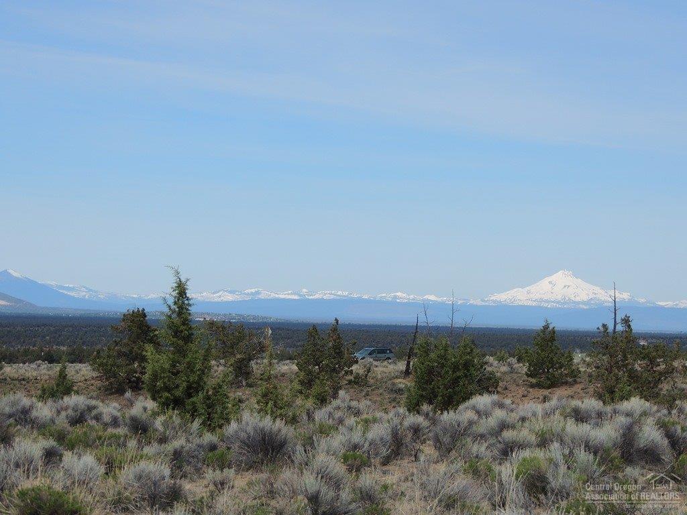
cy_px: 258
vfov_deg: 14.1
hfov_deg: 18.7
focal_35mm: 105
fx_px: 2084
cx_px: 344
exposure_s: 1/1000
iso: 100
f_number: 4.2
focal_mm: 18.7
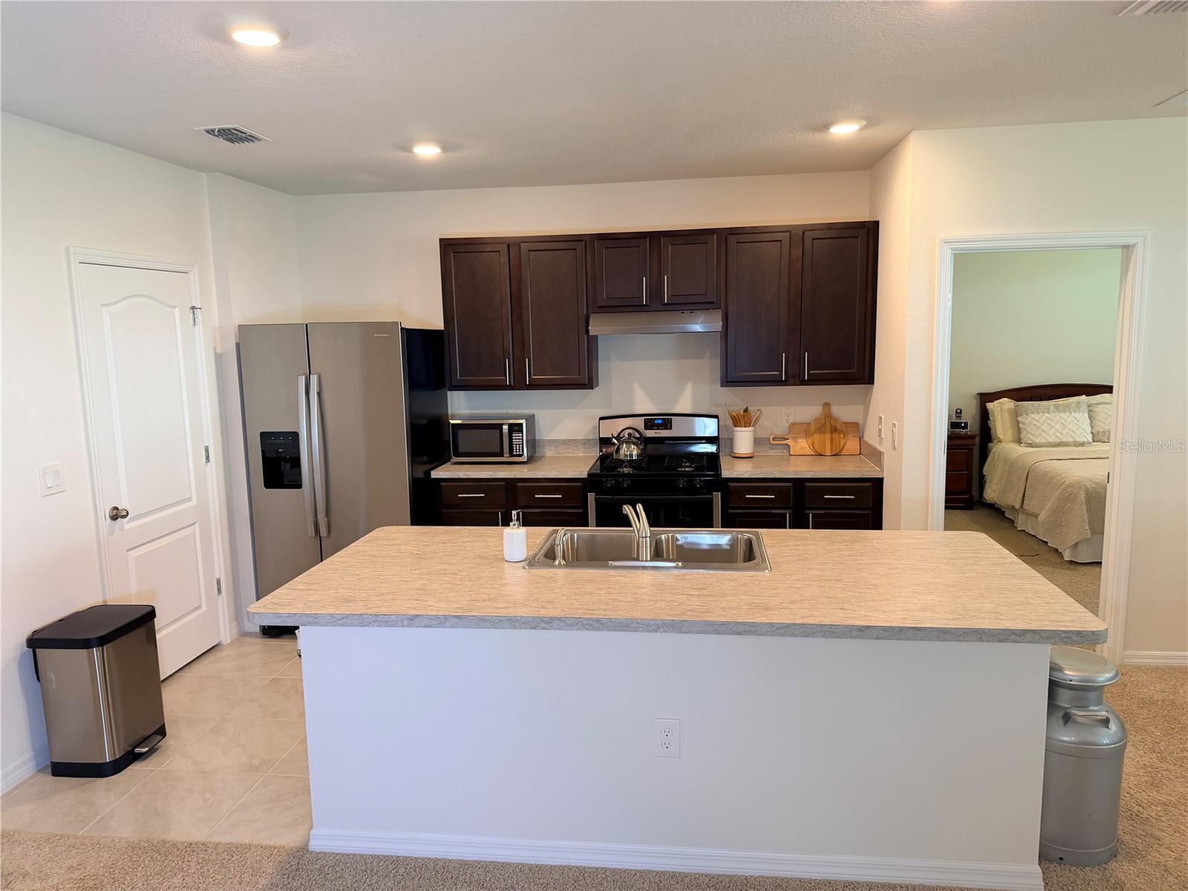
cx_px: 594
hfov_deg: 71.6
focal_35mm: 24
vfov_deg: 56.8
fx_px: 824
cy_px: 446
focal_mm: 6.76
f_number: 1.78
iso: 125
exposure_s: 1/60
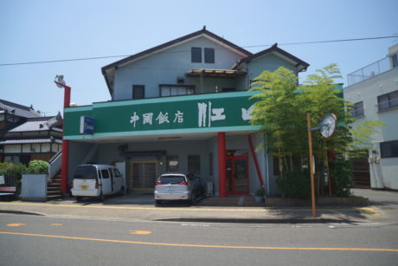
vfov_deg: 48.0
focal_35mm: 27
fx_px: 299
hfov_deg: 67.4
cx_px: 199
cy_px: 133
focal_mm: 18
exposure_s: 1/640
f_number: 4
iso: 50
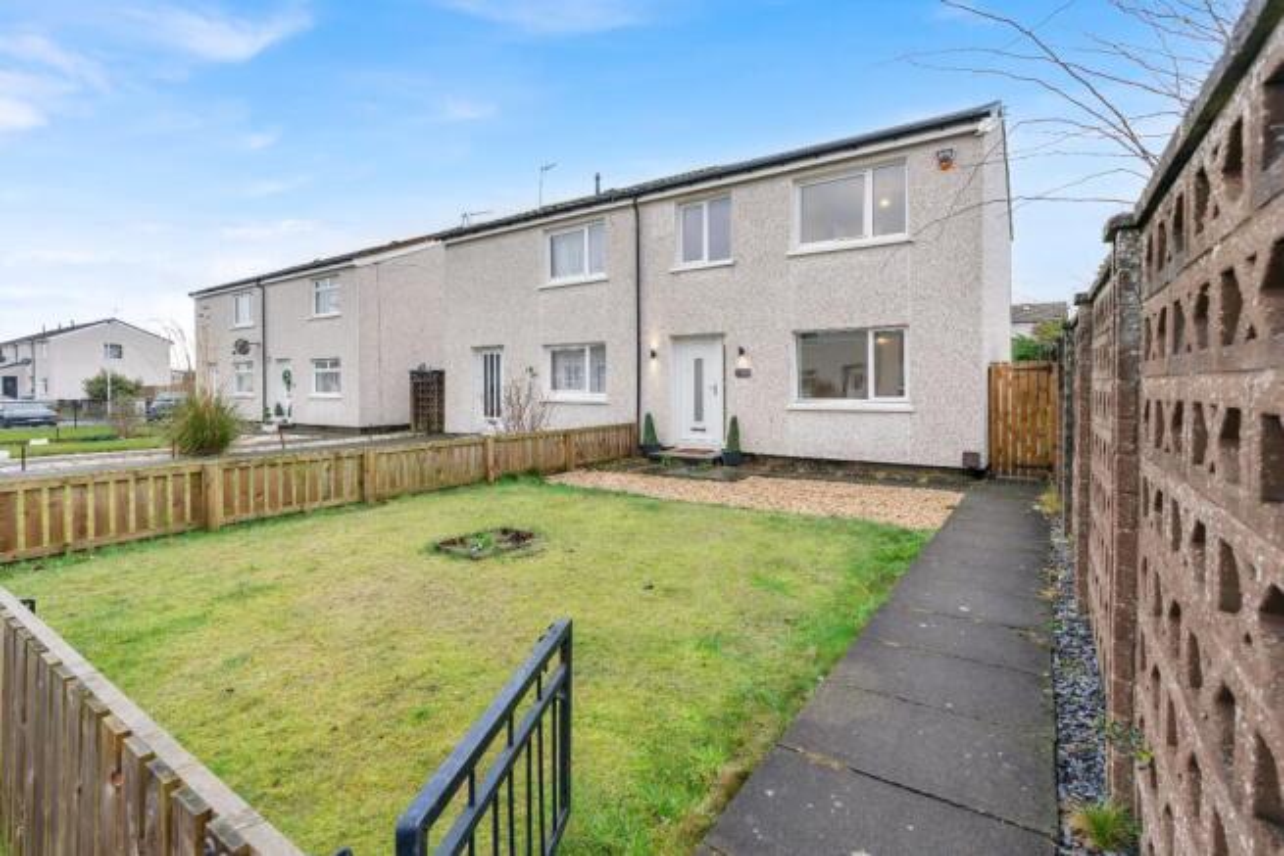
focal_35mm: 16
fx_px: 571
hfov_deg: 96.7
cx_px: 642
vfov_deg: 73.8
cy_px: 428
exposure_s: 1/60
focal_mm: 16
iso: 200
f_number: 5
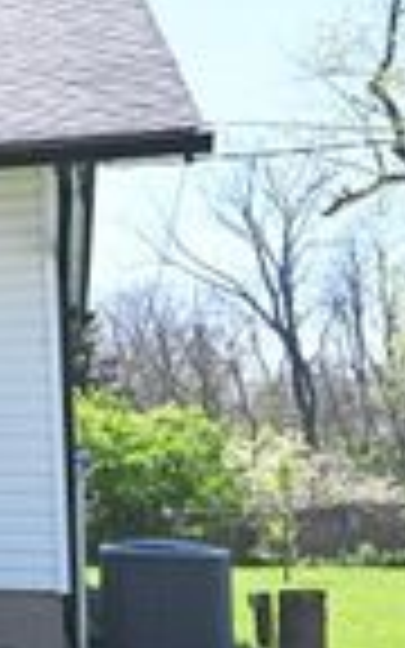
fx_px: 1409
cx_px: -684
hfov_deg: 11.8
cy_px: 362
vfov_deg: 25.9
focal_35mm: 80
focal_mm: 22.5
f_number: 5.6
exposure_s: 1/250
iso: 100
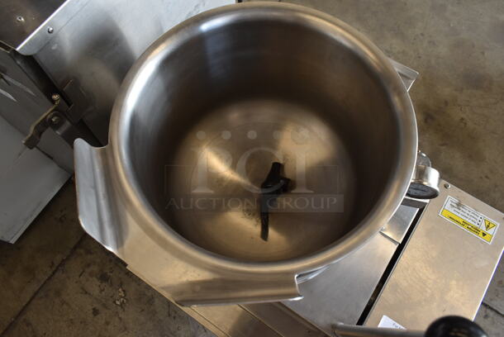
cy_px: 168
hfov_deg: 67.3
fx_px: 378
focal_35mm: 27
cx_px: 252
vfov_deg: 48.0
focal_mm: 18
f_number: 7.1
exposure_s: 1/60
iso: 400
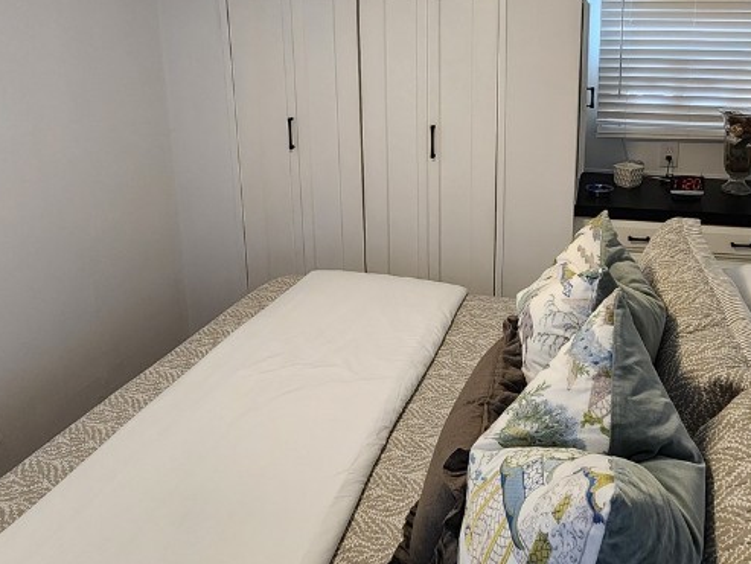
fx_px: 586
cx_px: 480
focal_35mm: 27
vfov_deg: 49.6
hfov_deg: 64.2
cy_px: 151
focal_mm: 2.2
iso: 320
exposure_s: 1/60
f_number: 2.2
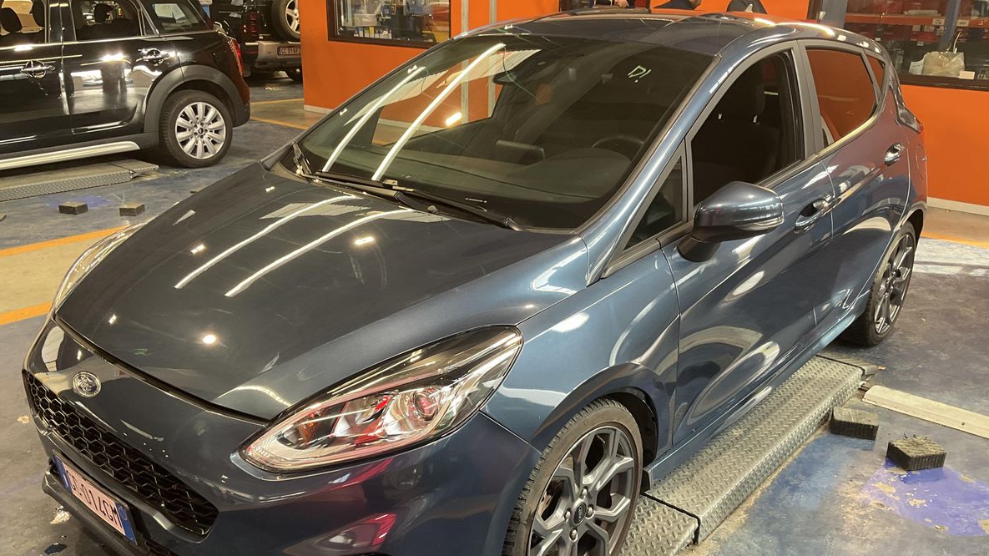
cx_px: 497
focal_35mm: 32
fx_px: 839
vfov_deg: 36.5
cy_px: 334
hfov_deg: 61.0
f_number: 1.8
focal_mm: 3
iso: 64
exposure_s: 1/86
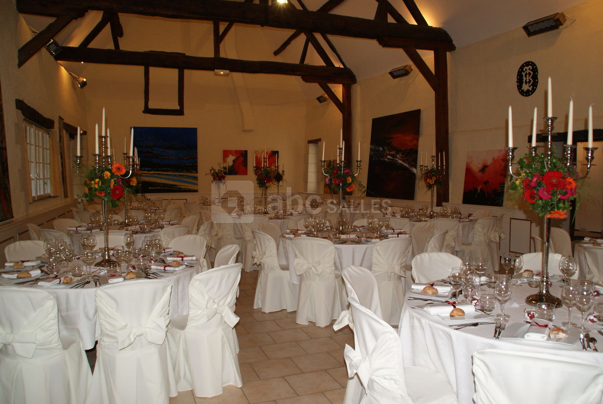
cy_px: 202
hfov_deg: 67.3
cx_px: 302
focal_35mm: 27
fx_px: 453
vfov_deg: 48.1
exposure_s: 1/60
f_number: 5.6
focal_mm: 18
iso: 400
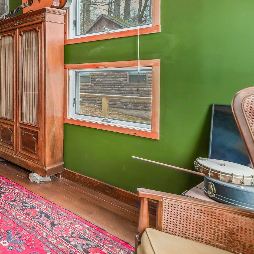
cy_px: 82
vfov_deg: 57.6
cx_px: -22
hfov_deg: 45.3
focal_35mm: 27
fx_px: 224
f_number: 3.2
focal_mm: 7
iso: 800
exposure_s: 1/8
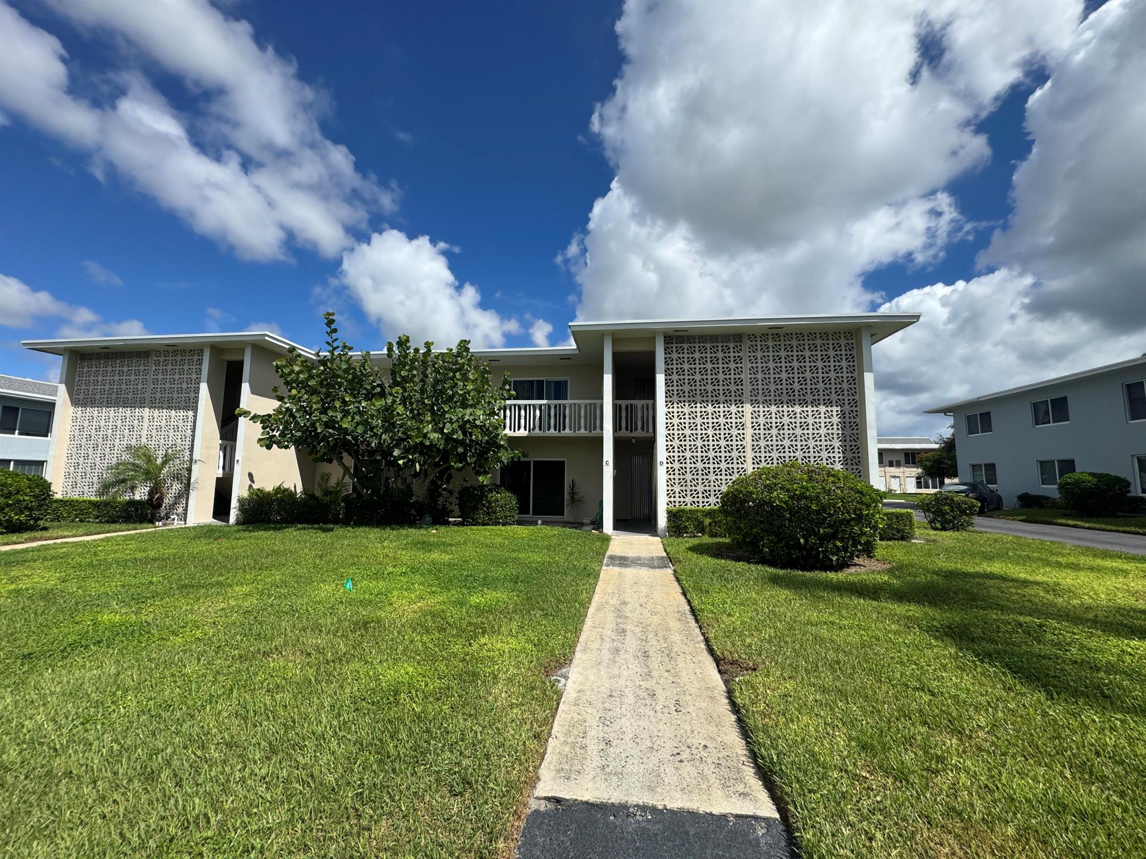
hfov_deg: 102.1
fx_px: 463
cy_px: 430
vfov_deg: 85.7
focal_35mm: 14
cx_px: 573
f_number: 2.2
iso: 50
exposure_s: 1/2415
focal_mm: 2.22
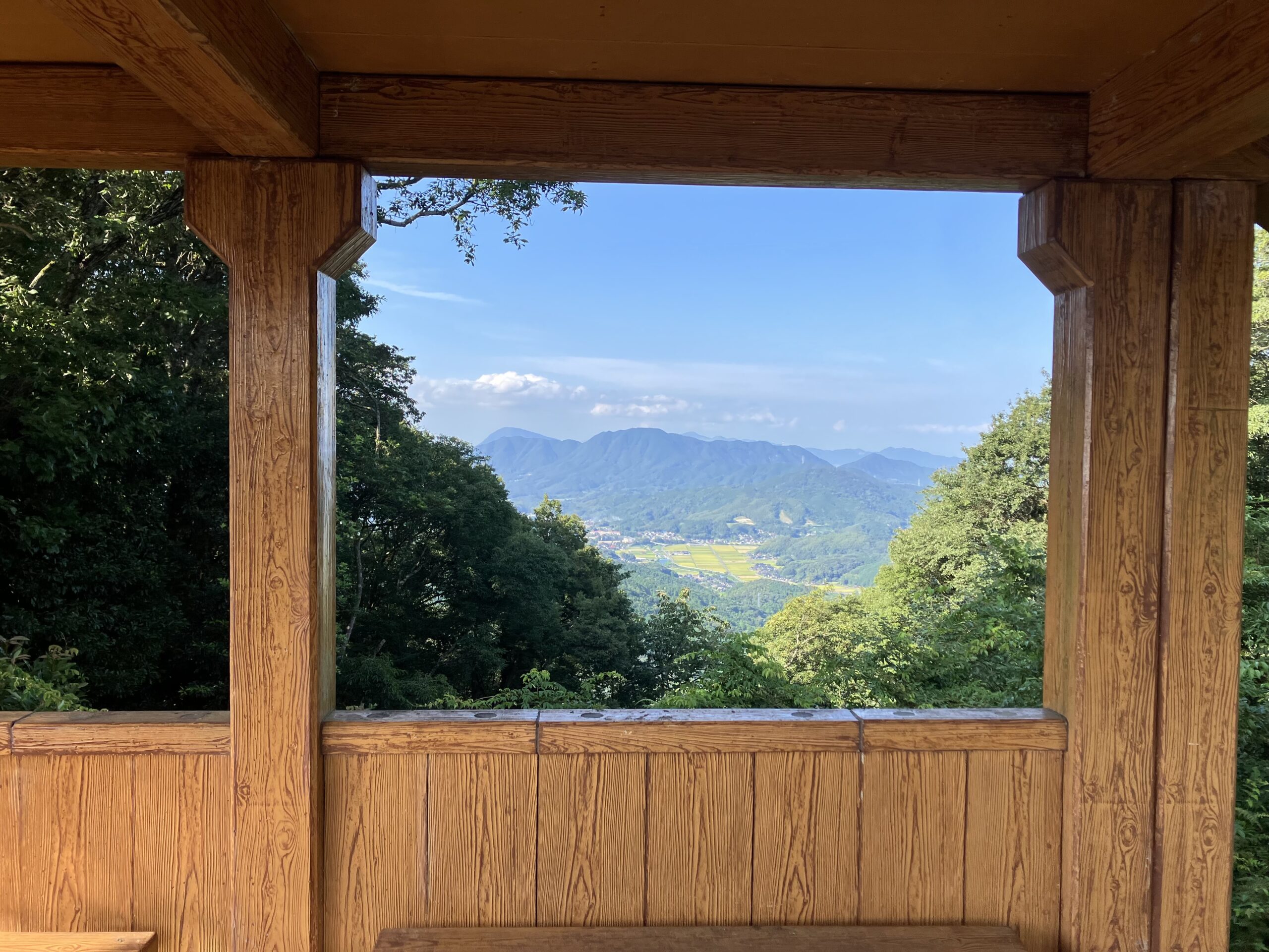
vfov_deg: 49.7
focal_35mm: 28
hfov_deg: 63.4
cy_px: 476
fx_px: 1026
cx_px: 634
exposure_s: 1/934
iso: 32
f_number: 1.8
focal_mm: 3.99
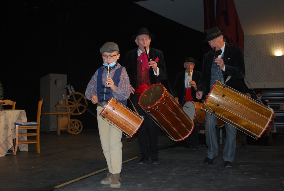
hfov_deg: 46.3
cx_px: 142
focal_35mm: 42
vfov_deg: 32.0
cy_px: 96
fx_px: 332
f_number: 4.5
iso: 250
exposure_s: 1/60
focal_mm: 28
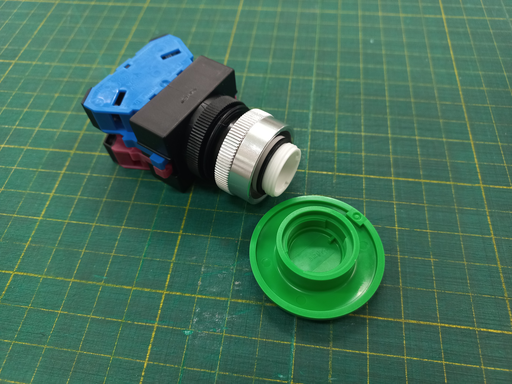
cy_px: 192
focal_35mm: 25
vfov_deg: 54.9
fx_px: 370
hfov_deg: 69.4
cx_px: 256
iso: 250
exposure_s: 1/33.3
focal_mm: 4.6
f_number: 1.8
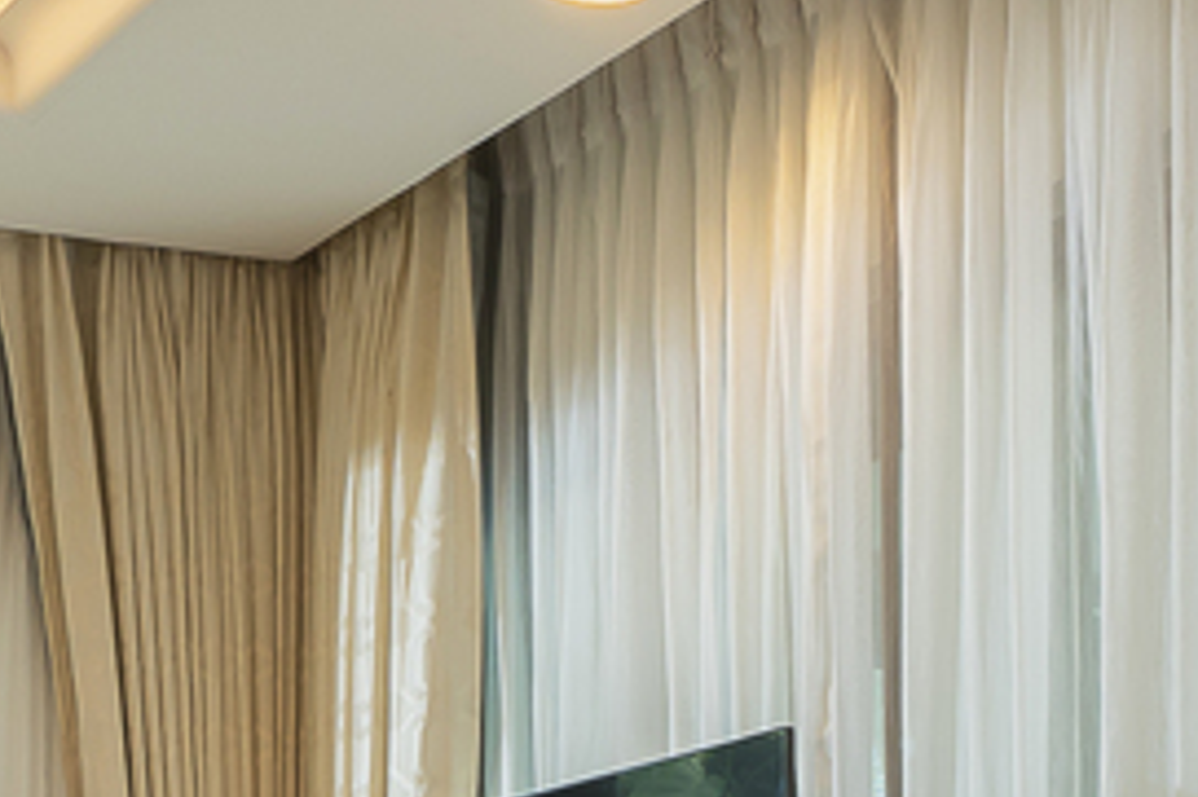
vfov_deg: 11.4
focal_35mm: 113
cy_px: 1372
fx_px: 3758
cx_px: 1727
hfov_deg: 16.7
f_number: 13
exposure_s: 1/2.5
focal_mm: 16
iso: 250
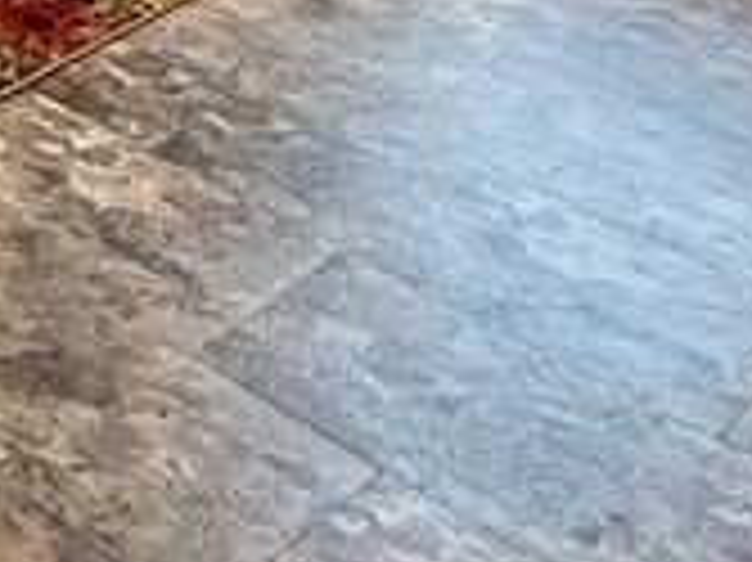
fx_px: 1867
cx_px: -662
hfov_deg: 17.6
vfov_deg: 15.7
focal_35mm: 86
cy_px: -301
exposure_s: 1/104
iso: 125
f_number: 2.2
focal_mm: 2.22
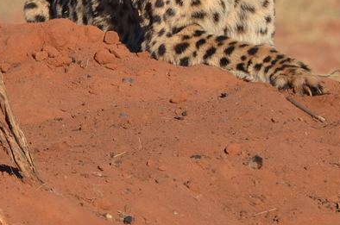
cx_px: -21
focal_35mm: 878
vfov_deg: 1.6
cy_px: -2
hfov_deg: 2.4
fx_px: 8275
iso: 200
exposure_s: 1/800
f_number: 7.1
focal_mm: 180
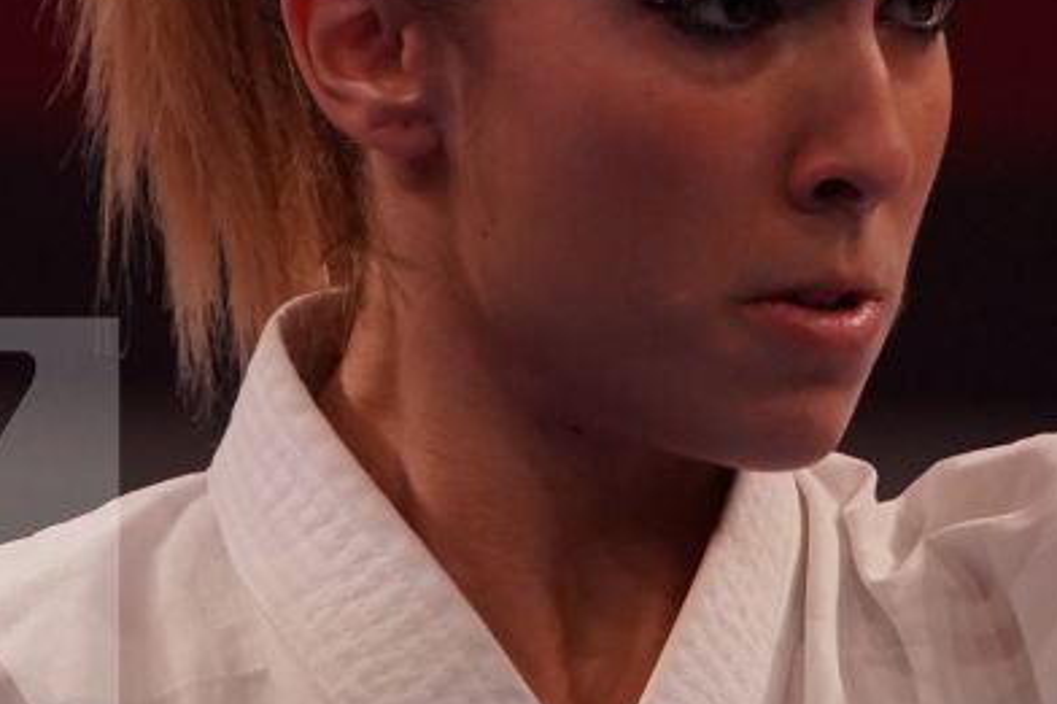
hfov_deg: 1.4
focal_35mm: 1460
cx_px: 782
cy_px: 564
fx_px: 42847
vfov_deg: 0.9
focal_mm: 318
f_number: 5.6
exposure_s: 1/400
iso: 2000
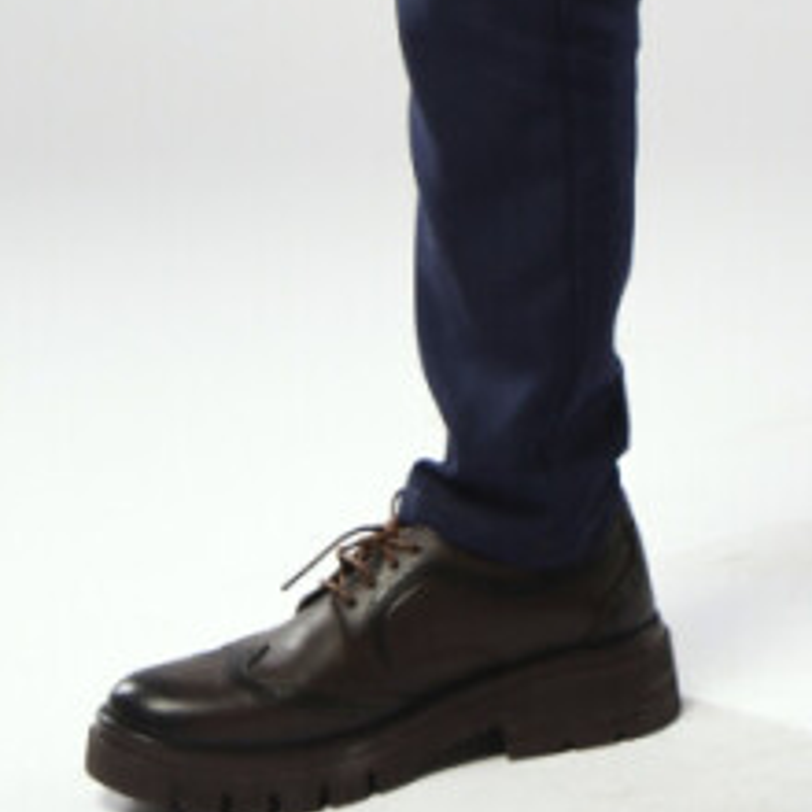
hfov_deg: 10.7
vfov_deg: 9.9
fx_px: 4299
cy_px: -915
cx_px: 694
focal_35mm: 162
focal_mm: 35
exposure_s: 1/125
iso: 400
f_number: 5
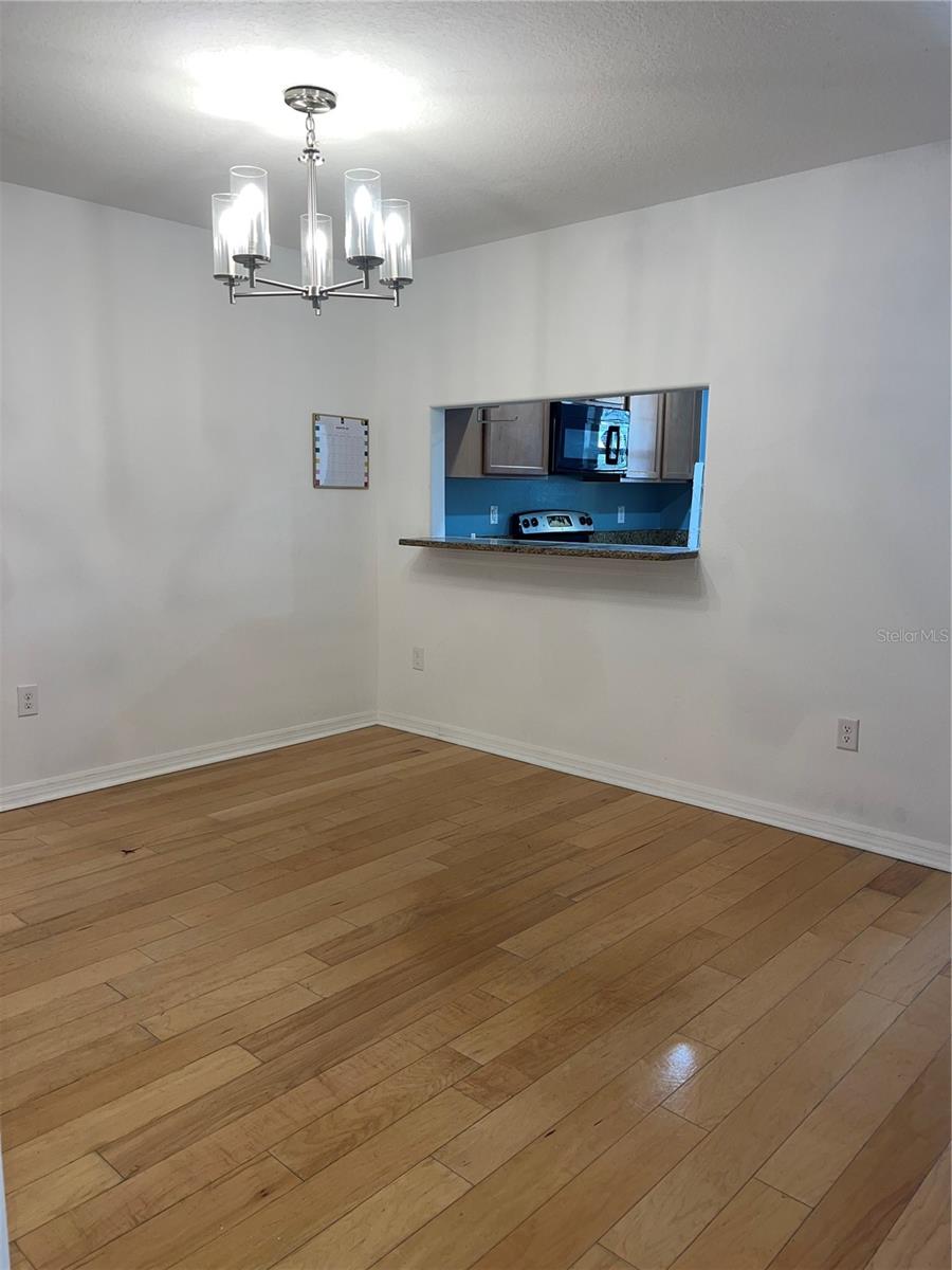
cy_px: 635
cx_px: 476
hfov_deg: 53.1
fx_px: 953
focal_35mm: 26
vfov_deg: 67.3
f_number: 1.5
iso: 32
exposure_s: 1/30
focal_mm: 5.7
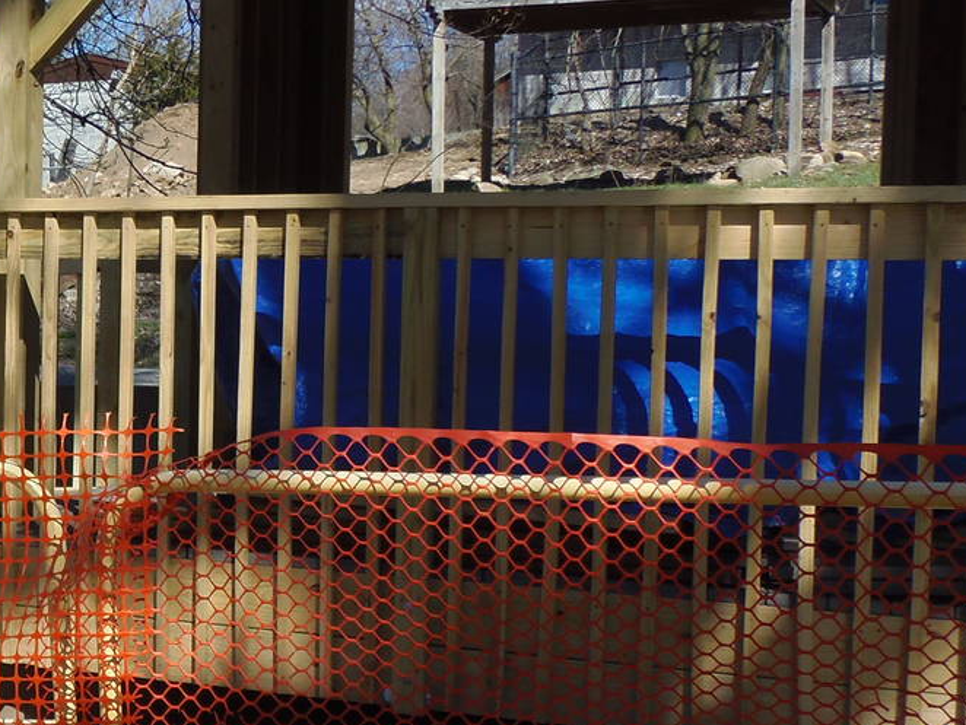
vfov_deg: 25.2
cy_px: 420
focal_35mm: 58
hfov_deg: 30.4
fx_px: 1619
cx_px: -42
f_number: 2.9
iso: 64
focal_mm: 4.3
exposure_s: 1/800
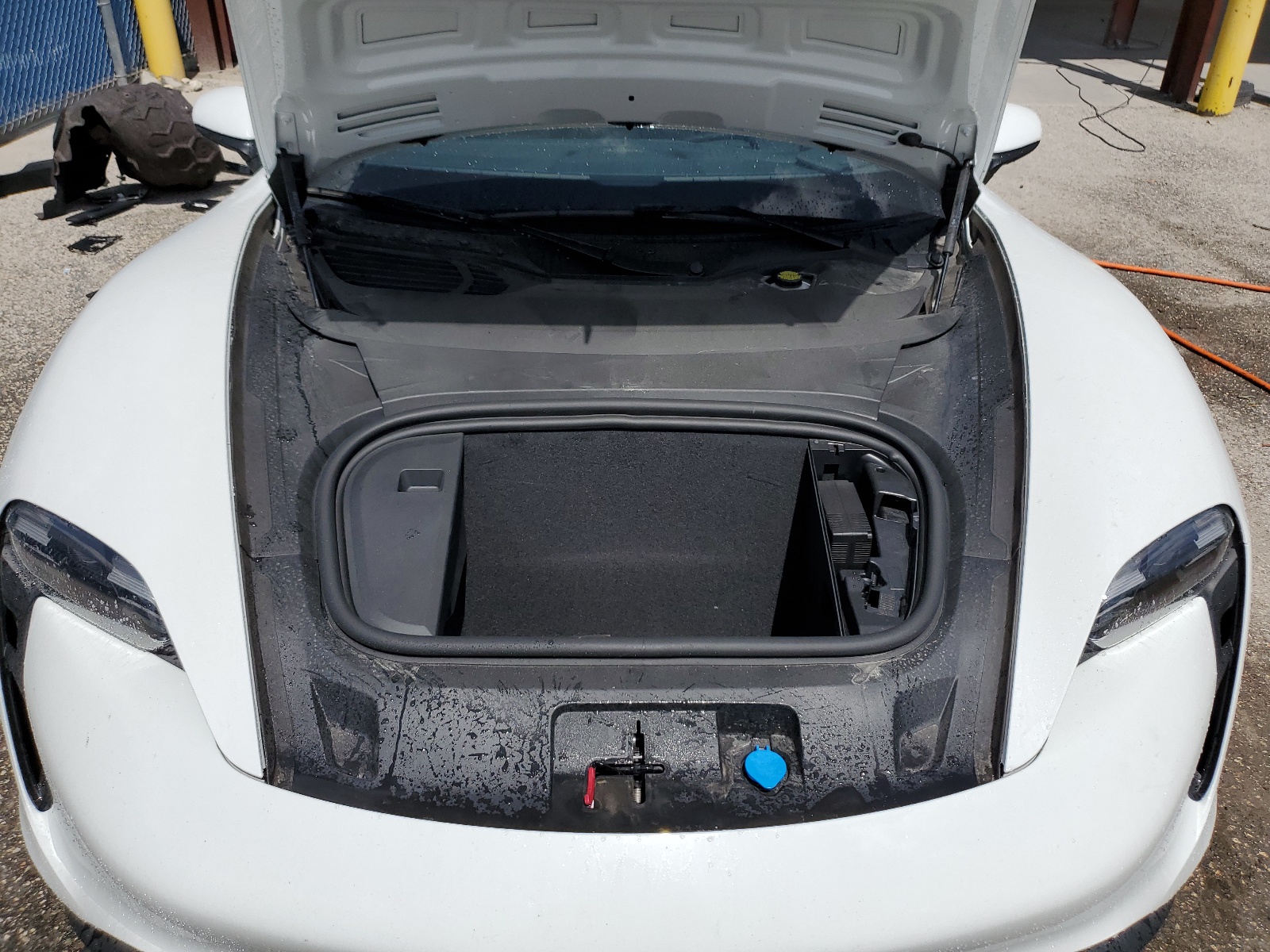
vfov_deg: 53.1
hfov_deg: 67.3
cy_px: 476
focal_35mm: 26
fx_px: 954
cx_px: 635
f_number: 1.5
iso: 50
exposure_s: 1/10000
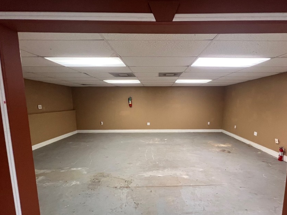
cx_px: 159
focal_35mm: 16
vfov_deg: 77.8
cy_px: 120
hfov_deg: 94.2
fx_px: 133
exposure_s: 1/60
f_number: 1.8
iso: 160
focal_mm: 1.57
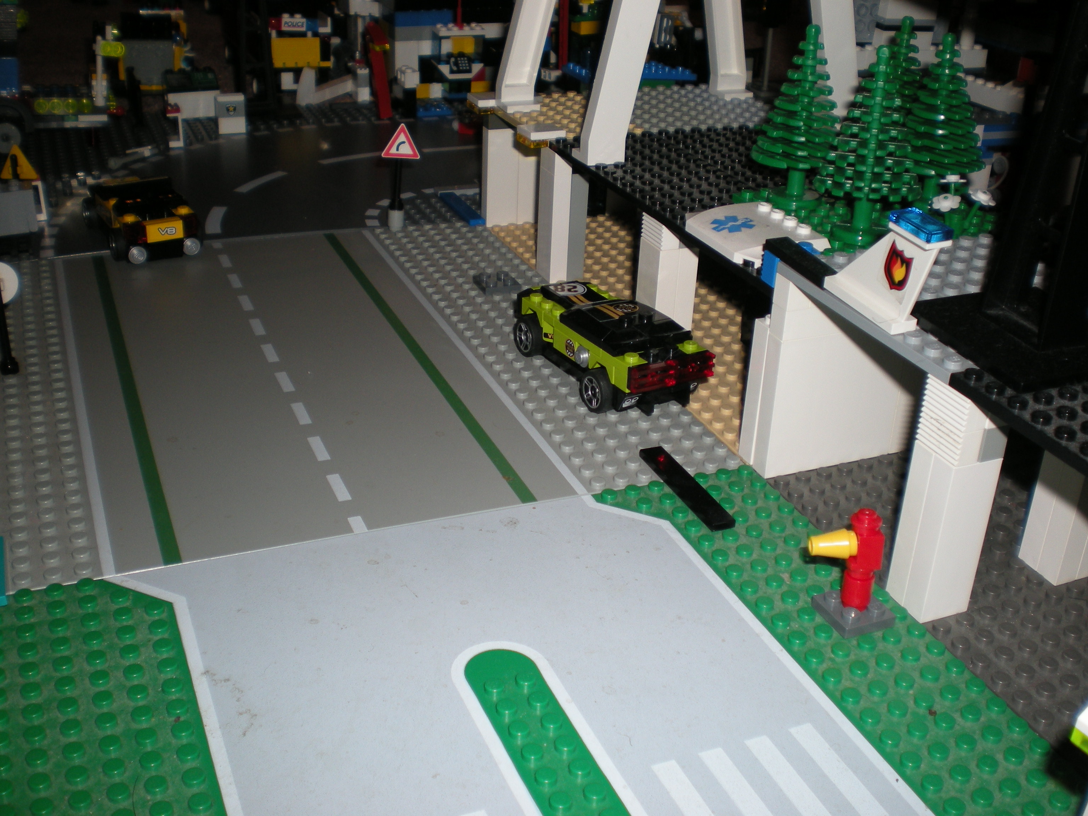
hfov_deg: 49.0
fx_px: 1194
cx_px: 544
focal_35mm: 38
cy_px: 408
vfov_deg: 37.7
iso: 64
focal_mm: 6.3
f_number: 3.1
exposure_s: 1/60
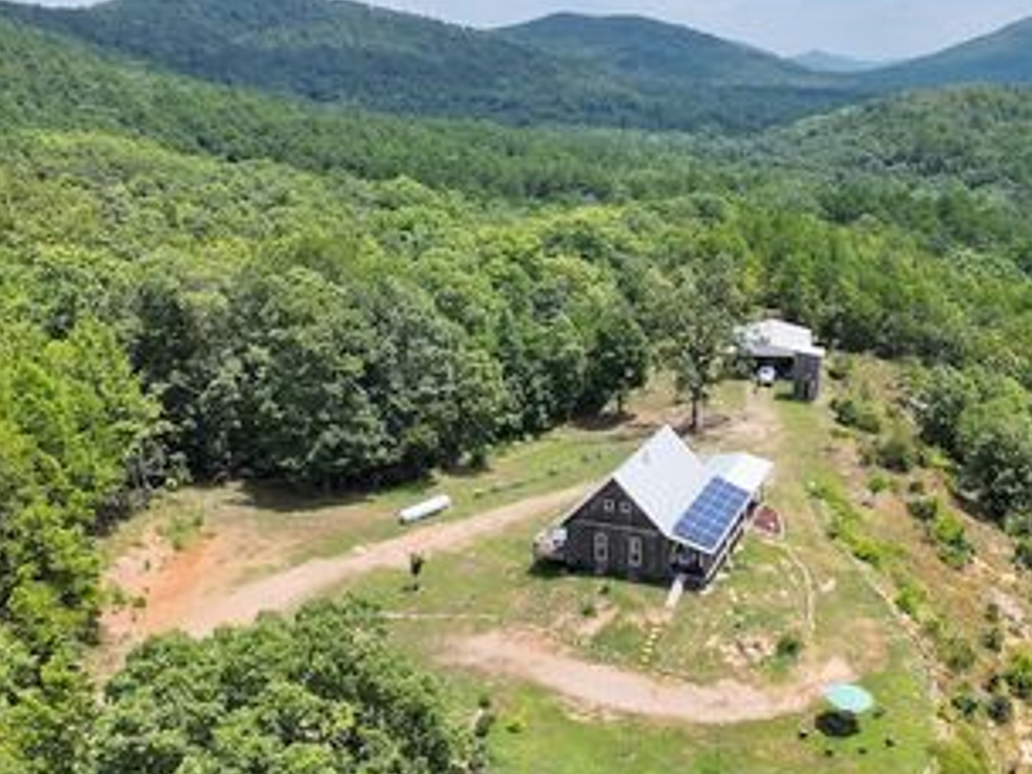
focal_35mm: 34
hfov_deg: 53.2
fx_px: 1014
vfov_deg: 41.3
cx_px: 664
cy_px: 514
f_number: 1.7
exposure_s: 1/4000
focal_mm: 6.72
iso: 190
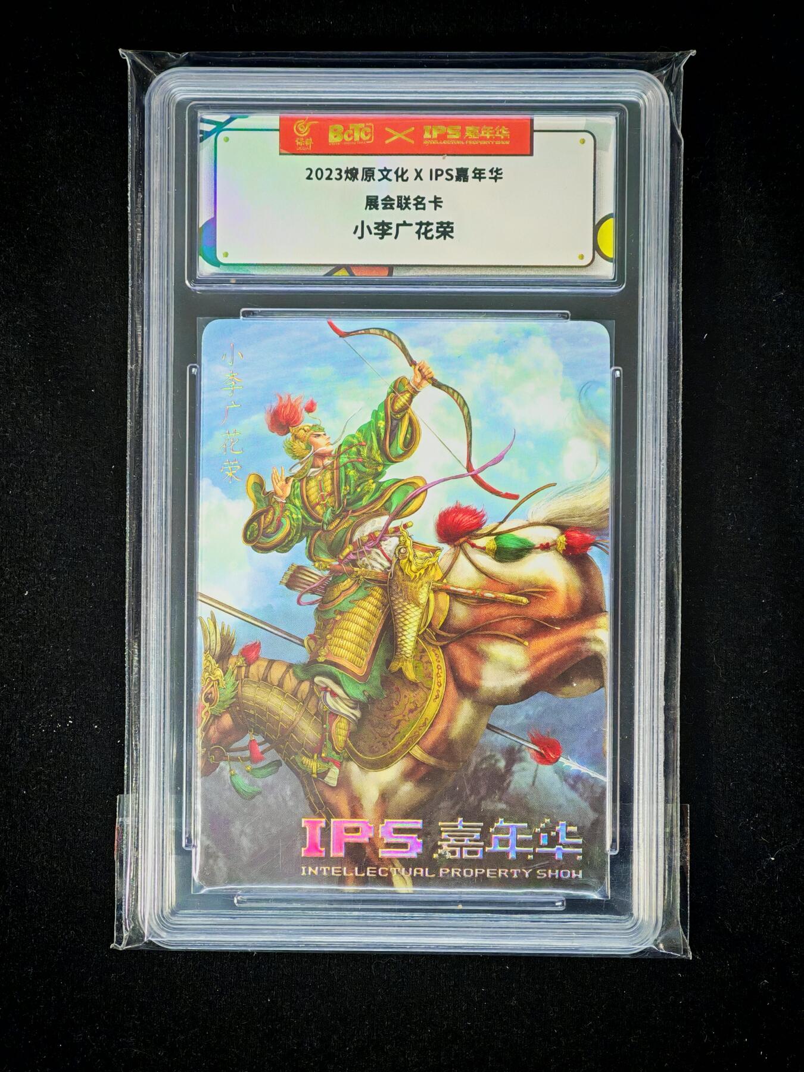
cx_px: 402
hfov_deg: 17.6
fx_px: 2601
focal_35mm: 84
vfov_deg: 23.3
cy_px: 536
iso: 400
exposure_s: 1/25
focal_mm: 8.67
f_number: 2.4
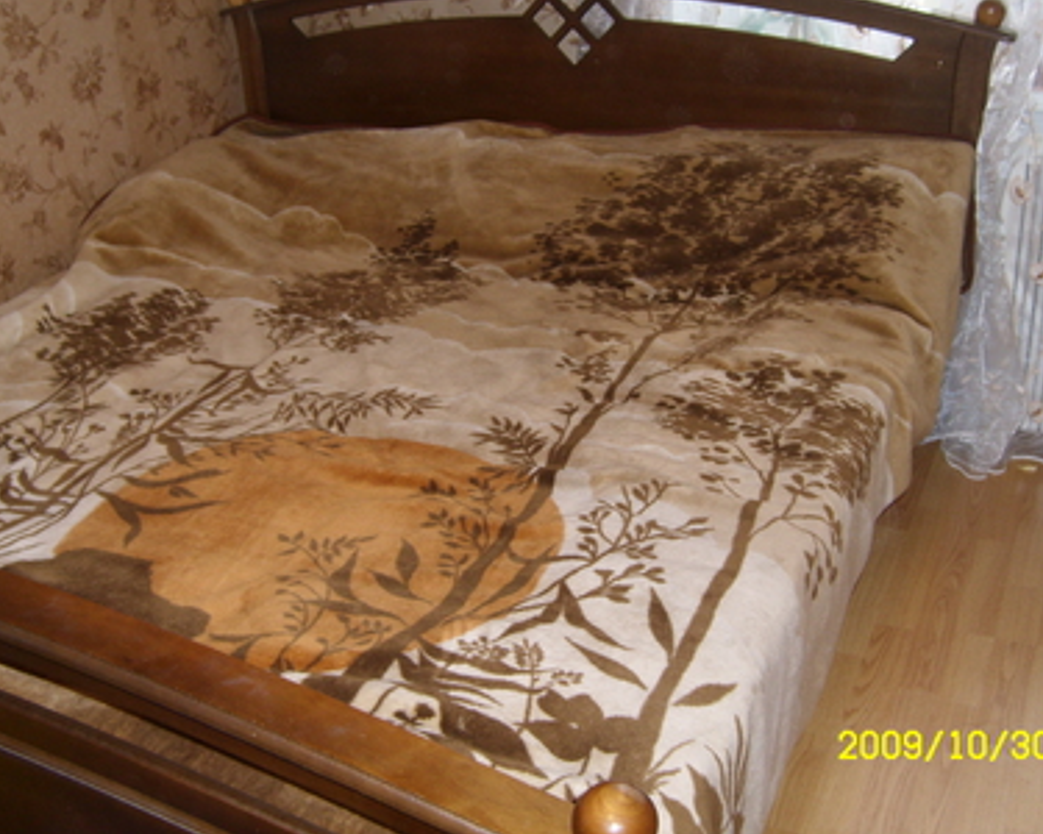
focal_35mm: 41
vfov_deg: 36.5
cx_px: 531
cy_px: 375
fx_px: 1266
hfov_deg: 44.8
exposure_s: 1/30
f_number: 2.8
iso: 50
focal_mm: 5.8
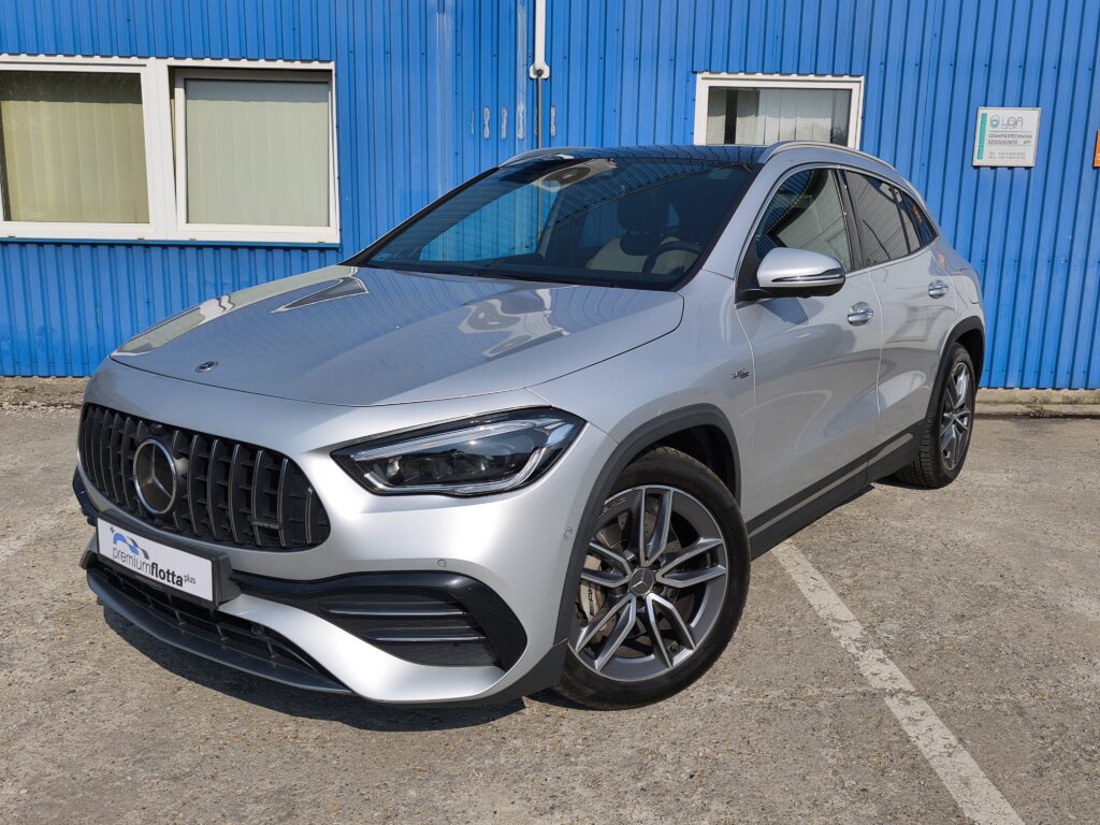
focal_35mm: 30
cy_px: 412
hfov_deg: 60.0
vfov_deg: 46.8
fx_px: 953
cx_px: 550
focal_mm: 6.57
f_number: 1.6
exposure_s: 1/6658
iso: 64
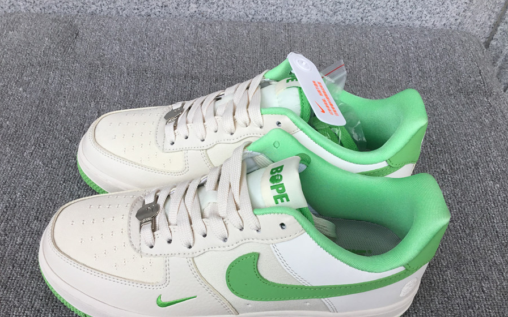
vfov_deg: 38.2
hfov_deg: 58.1
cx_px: 254
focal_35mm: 33
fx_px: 457
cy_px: 187
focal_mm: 3.3
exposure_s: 1/395
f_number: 2.4
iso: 25
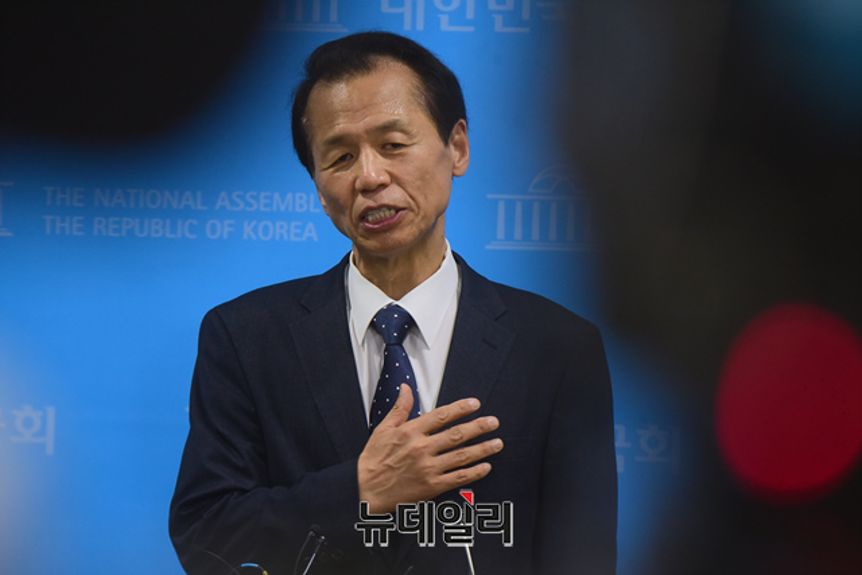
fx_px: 7184
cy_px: 288
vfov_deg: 4.6
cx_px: 431
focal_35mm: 300
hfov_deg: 6.9
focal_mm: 300
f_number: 5.6
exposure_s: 1/200
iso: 1600
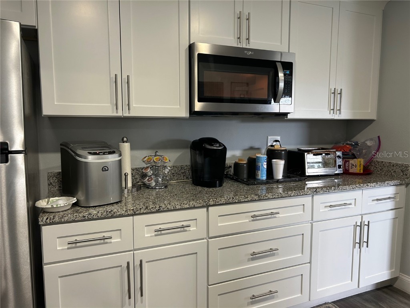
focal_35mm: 26
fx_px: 308
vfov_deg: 53.1
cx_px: 205
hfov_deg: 67.3
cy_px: 154
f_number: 1.5
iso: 100
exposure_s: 1/60
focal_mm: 5.7
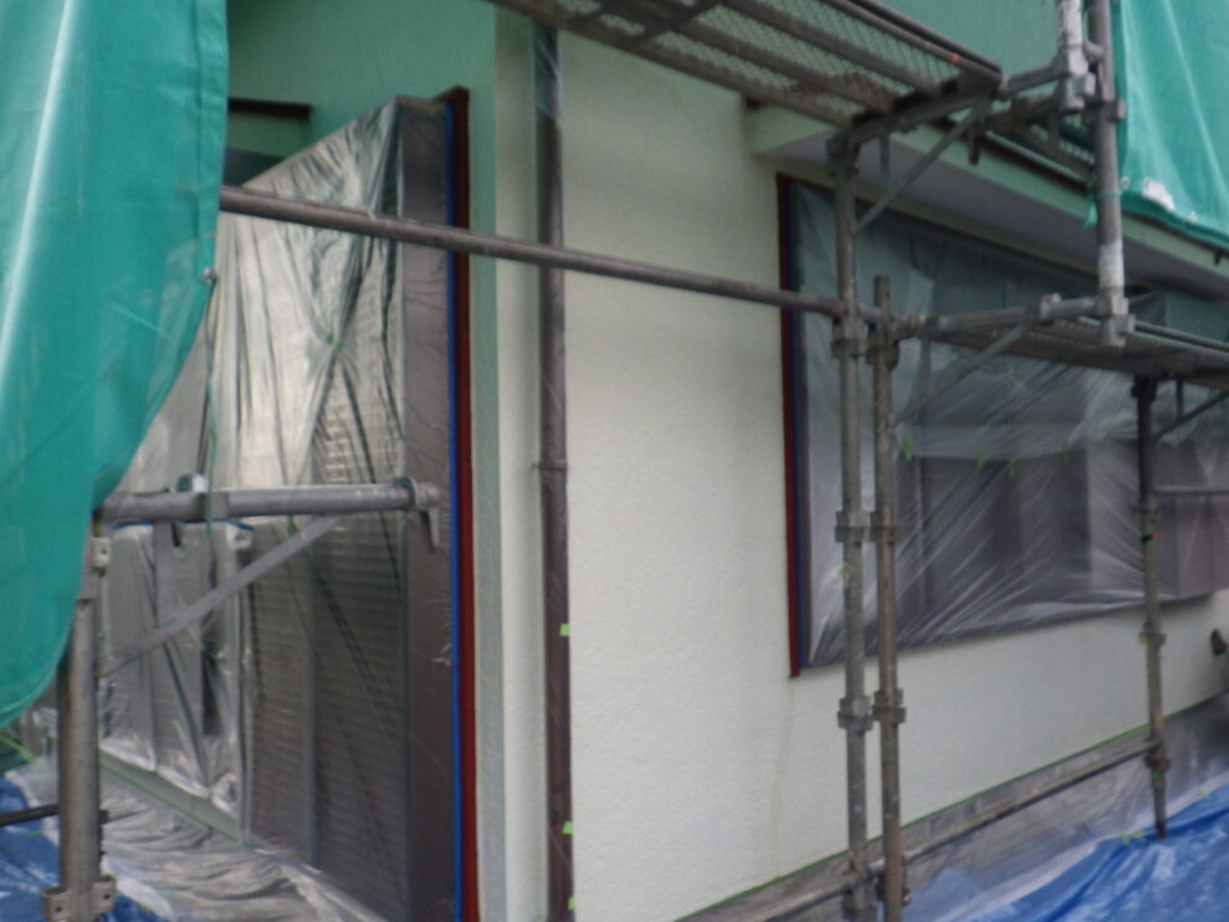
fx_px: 1030
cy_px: 473
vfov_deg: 48.2
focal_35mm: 29
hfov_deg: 61.6
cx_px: 635
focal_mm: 5
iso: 125
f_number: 3.5
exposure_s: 1/160
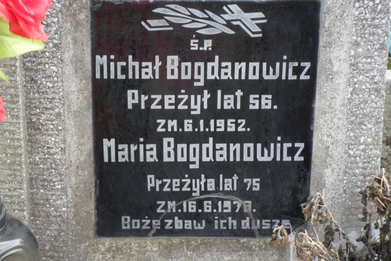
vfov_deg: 10.1
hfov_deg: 15.1
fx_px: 1477
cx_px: 170
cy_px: 131
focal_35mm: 136
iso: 100
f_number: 5
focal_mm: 19.6
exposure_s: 1/45
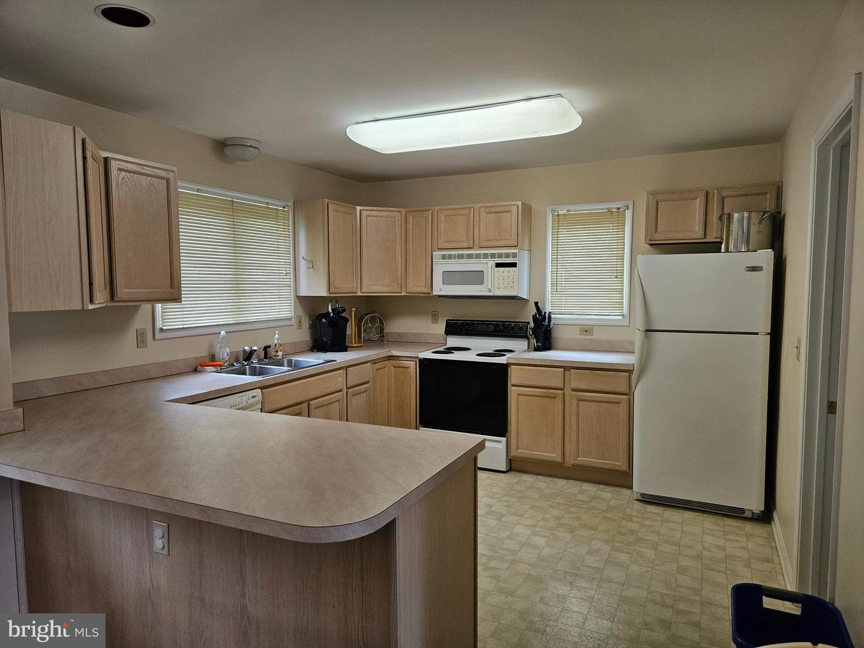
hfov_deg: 73.9
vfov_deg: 58.9
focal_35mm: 23
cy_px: 324
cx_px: 432
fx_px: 574
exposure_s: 1/120
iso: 250
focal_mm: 5.4
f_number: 1.8
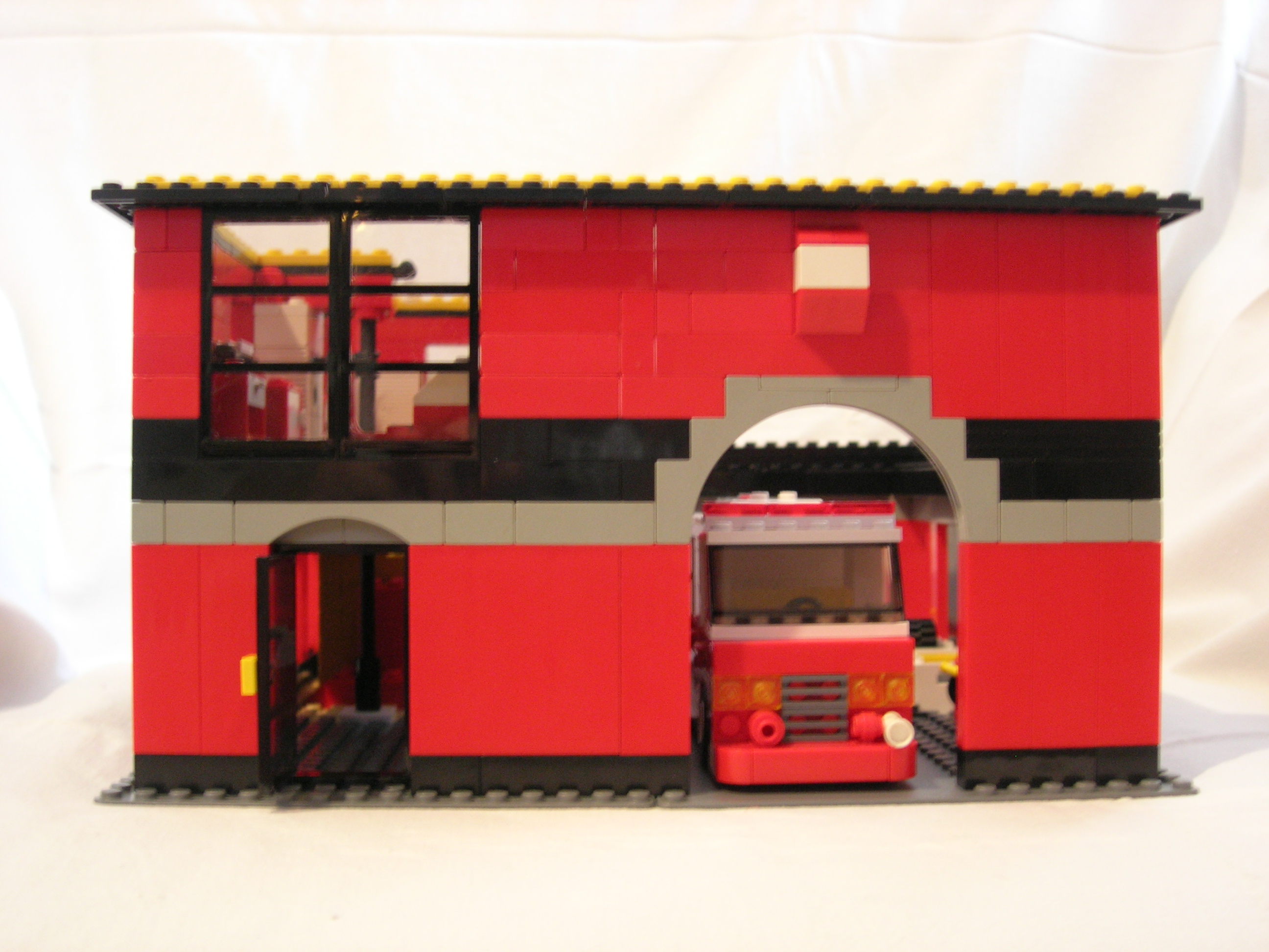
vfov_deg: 35.1
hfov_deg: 45.8
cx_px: 634
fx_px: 1503
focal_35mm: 41
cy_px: 476
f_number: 2.9
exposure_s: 1/3.8
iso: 132
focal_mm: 8.5
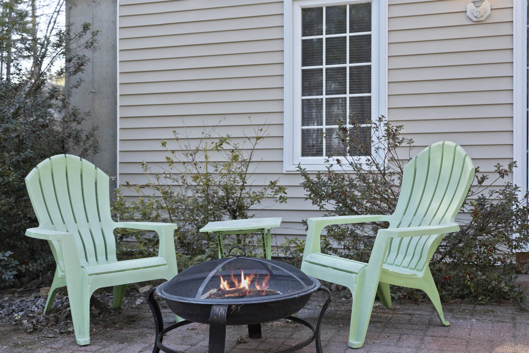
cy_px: 176
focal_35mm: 42
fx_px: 617
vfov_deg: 31.9
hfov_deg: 46.4
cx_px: 264
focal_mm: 42
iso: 250
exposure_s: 1/200
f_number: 4.5
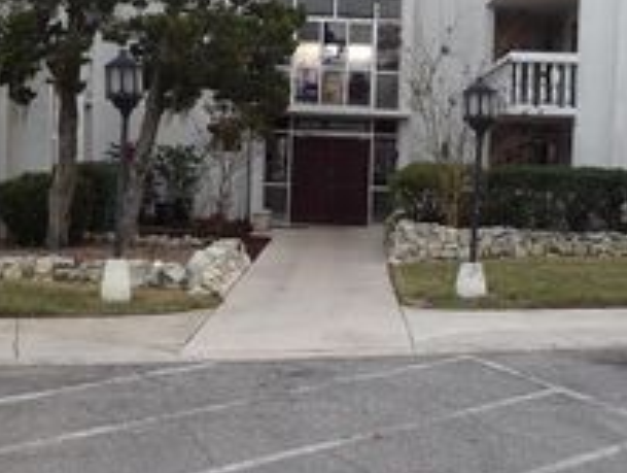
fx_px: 1071
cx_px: 414
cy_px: 249
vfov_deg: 24.9
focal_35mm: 59
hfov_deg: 32.4
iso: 100
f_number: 3.2
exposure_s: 1/107
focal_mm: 4.3
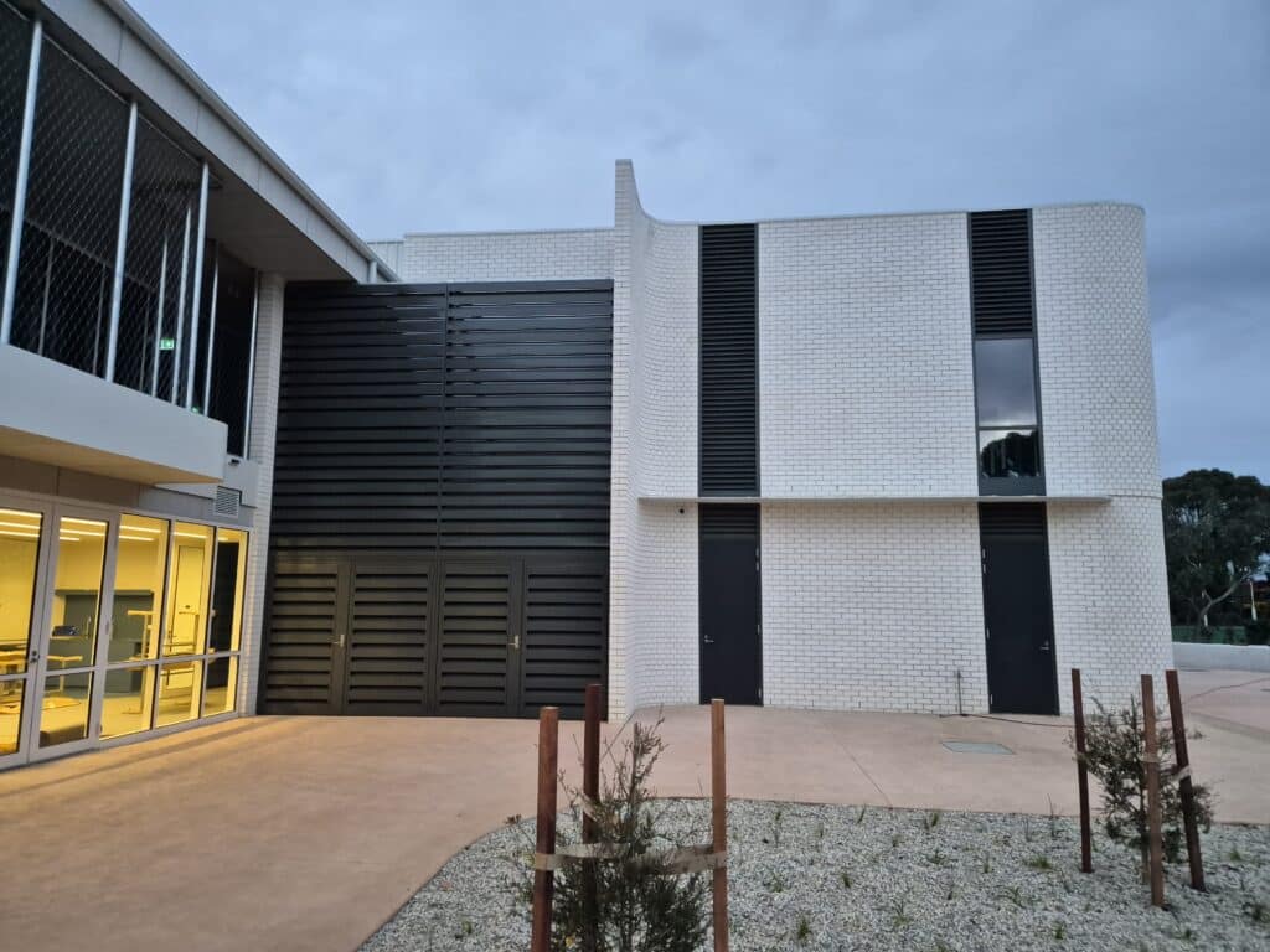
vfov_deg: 58.9
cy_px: 476
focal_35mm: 23
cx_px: 635
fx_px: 844
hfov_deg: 73.9
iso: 500
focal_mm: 5.4
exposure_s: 1/100
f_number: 1.8
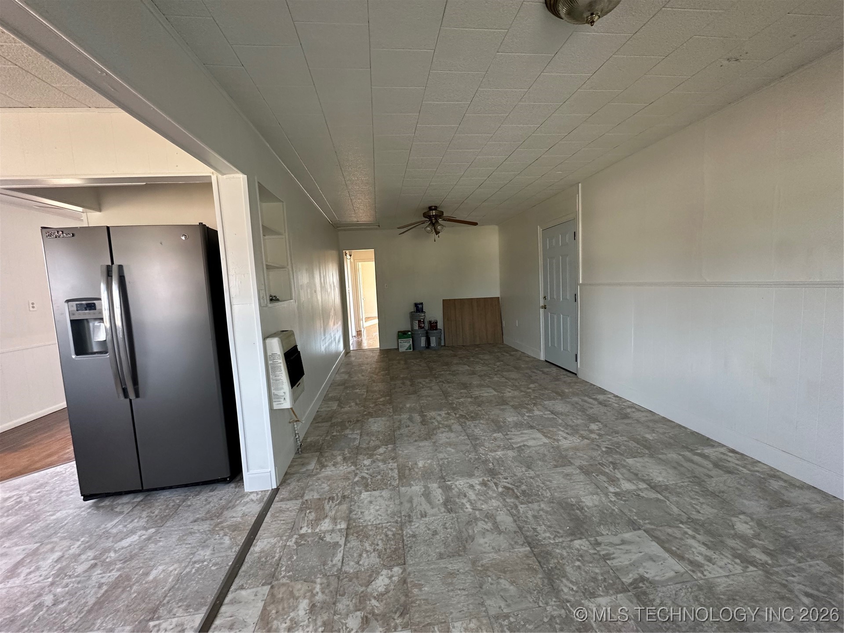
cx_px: 422
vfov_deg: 85.7
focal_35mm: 14
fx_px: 341
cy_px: 316
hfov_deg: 102.1
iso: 250
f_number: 2.2
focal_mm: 2.22
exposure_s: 1/99
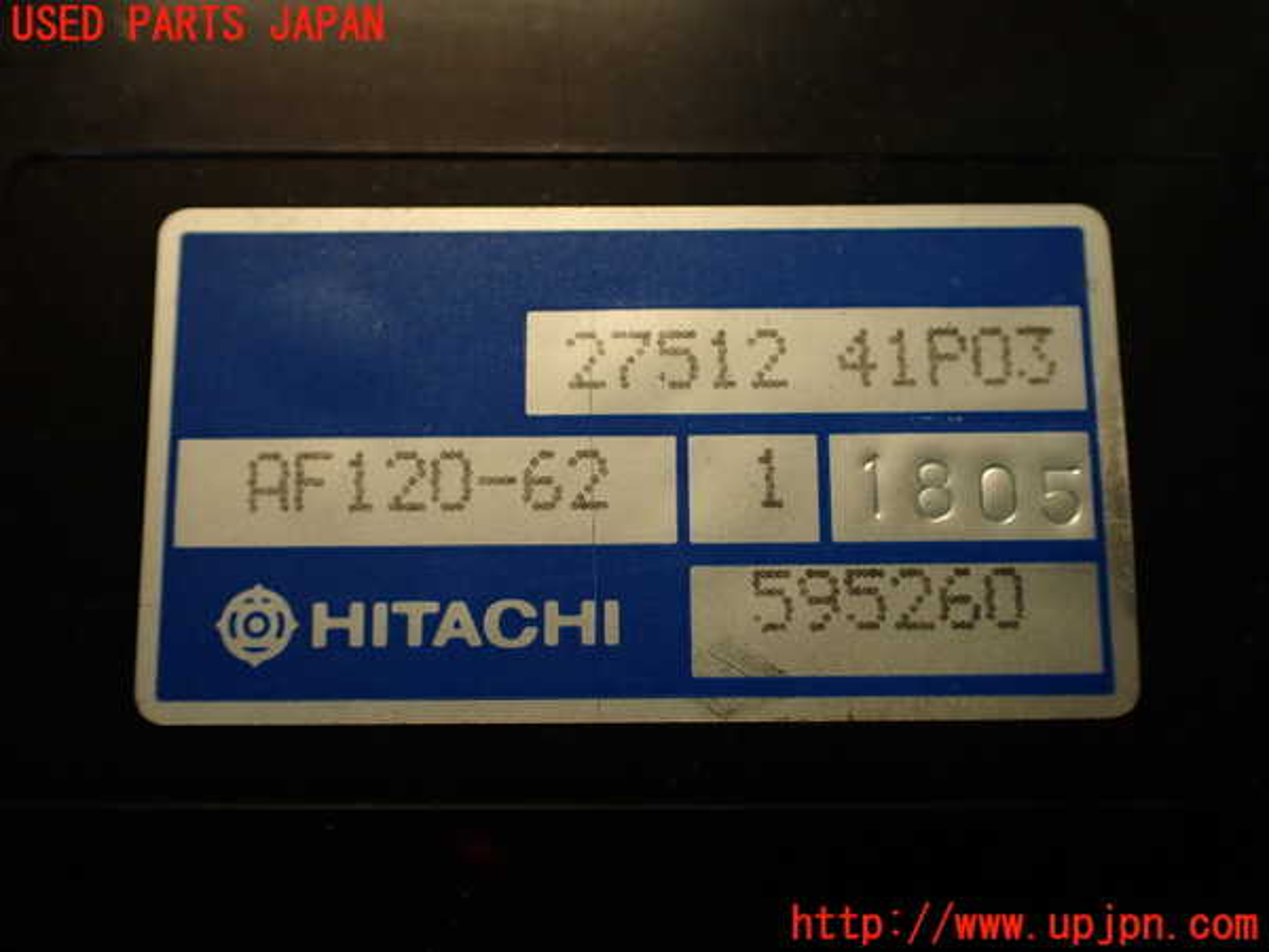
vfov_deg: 46.8
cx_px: 634
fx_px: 1100
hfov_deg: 60.0
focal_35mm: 30
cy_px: 476
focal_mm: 5.4
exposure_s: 1/60
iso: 200
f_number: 2.3
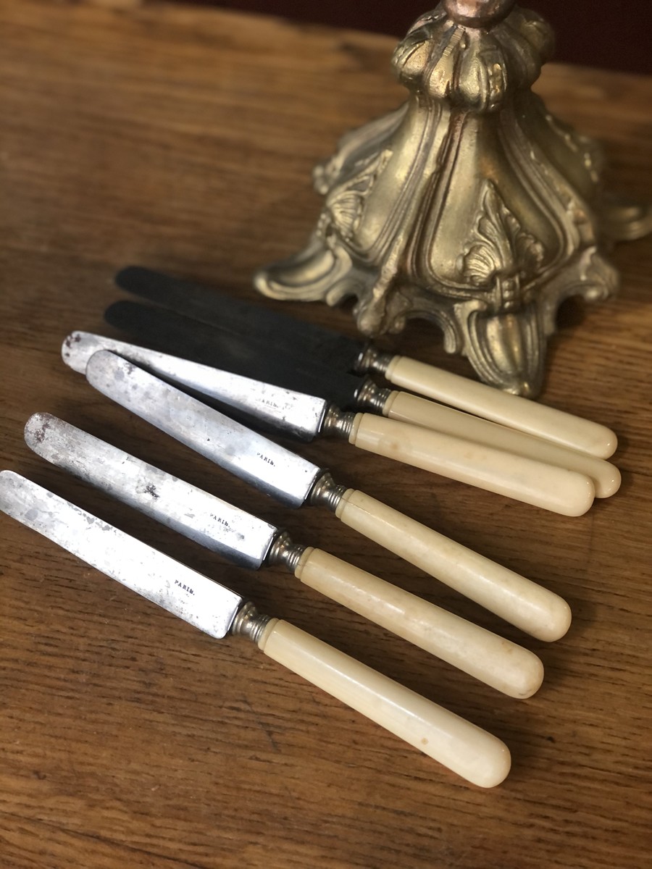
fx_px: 1431
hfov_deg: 25.7
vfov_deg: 33.8
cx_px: 326
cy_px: 434
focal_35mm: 57
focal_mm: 6.6
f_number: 2.8
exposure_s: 1/33
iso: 200
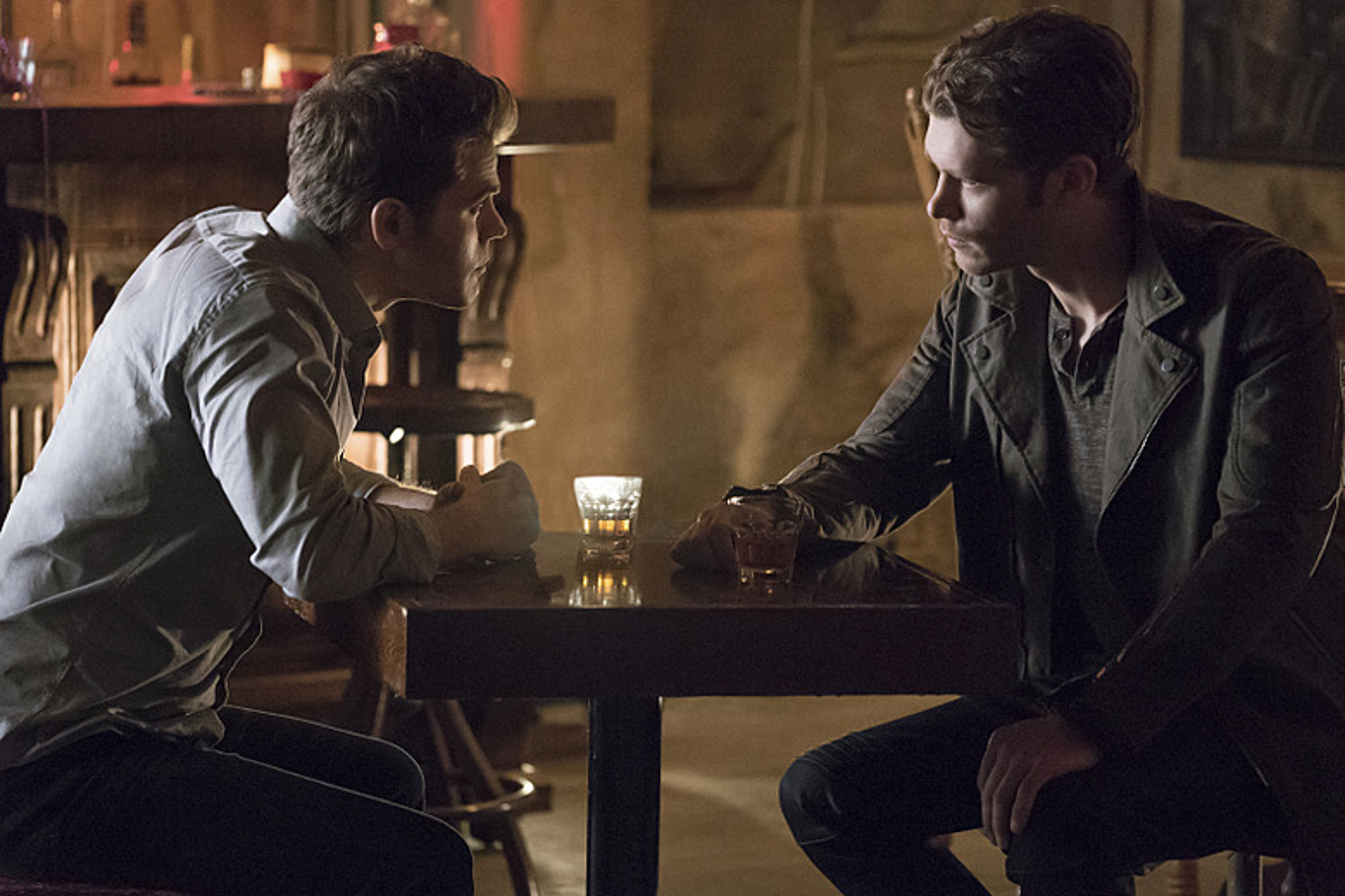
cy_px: 448
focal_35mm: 135
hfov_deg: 15.2
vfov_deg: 10.2
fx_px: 5043
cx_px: 672
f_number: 4
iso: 8000
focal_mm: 135
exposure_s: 1/60
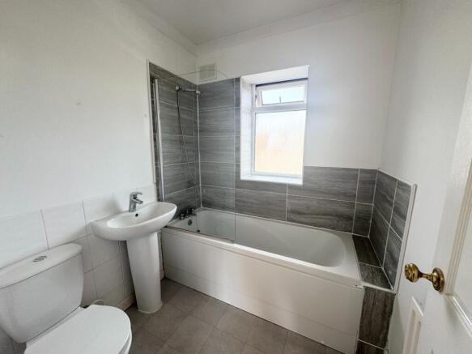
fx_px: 191
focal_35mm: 14
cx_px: 236
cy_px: 177
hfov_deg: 102.1
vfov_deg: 85.7
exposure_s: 1/99
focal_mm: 2.22
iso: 50
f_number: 2.2
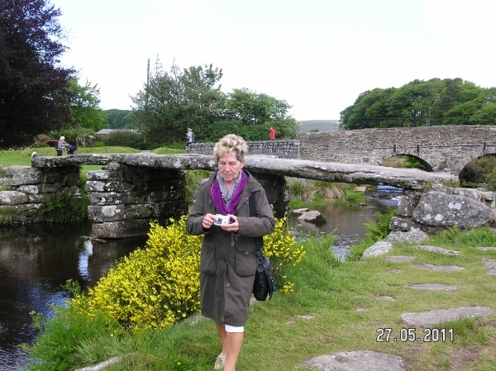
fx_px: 544
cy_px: 186
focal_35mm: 38
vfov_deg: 37.7
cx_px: 248
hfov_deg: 49.0
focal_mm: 7.8
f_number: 5.6
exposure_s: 1/180
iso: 100
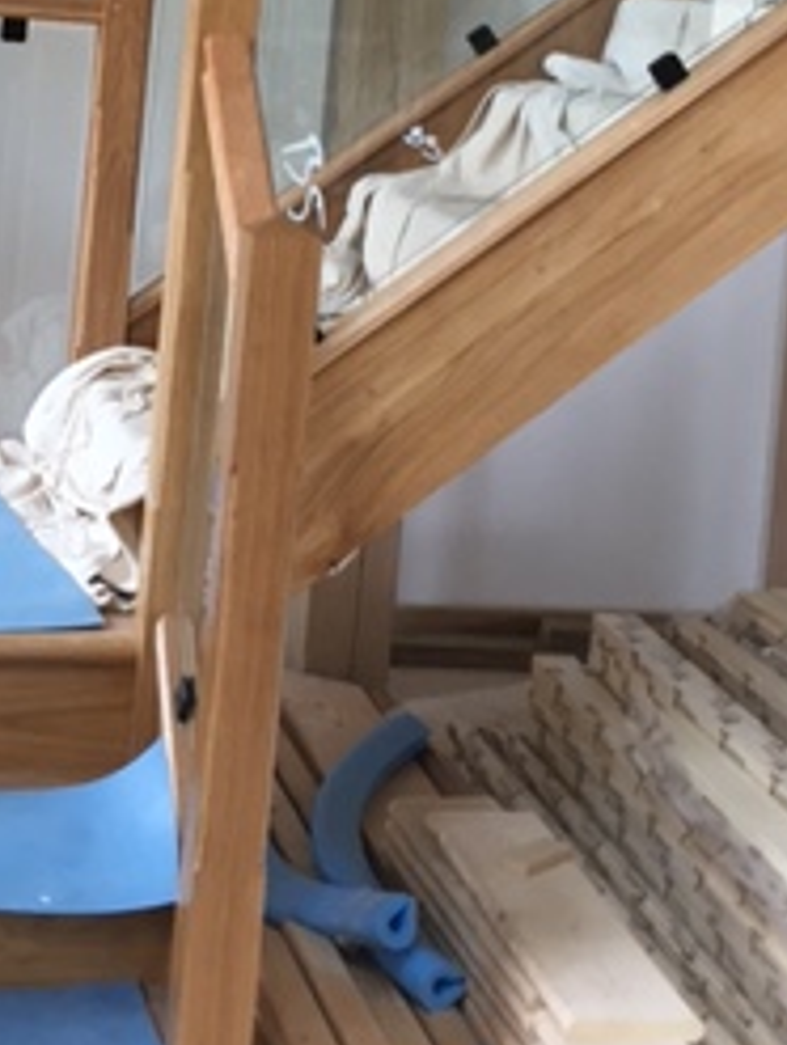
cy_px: -17
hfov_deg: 19.7
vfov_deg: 24.7
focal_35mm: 75
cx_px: 372
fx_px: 2268
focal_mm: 4.15
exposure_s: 1/33
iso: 80
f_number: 2.2
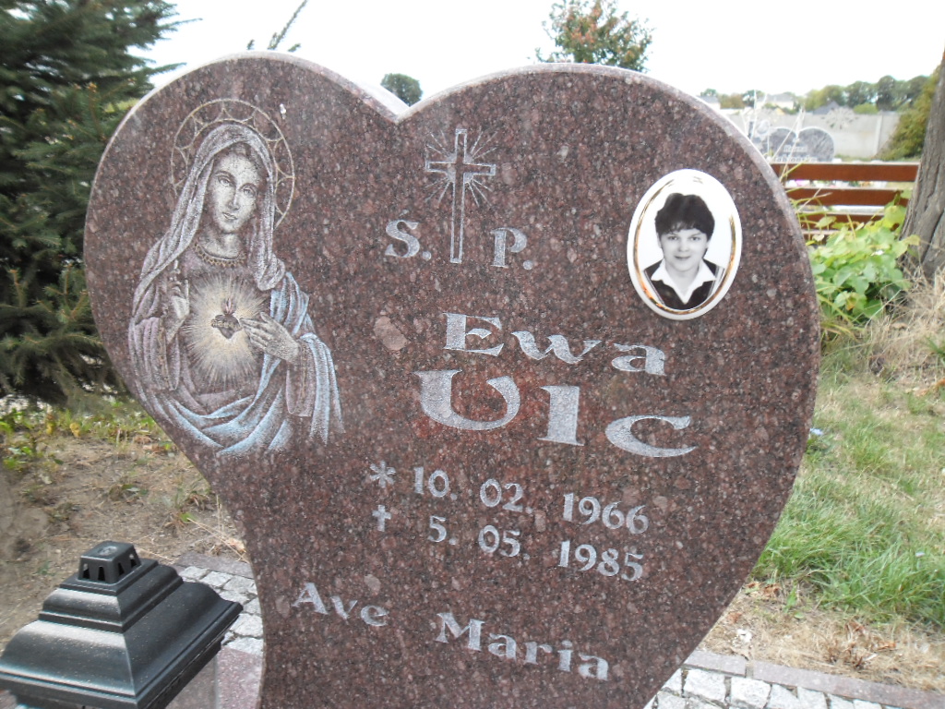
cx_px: 472
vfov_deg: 51.4
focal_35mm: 27
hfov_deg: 65.3
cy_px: 354
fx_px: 737
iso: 100
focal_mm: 4.9
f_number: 3.5
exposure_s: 1/47
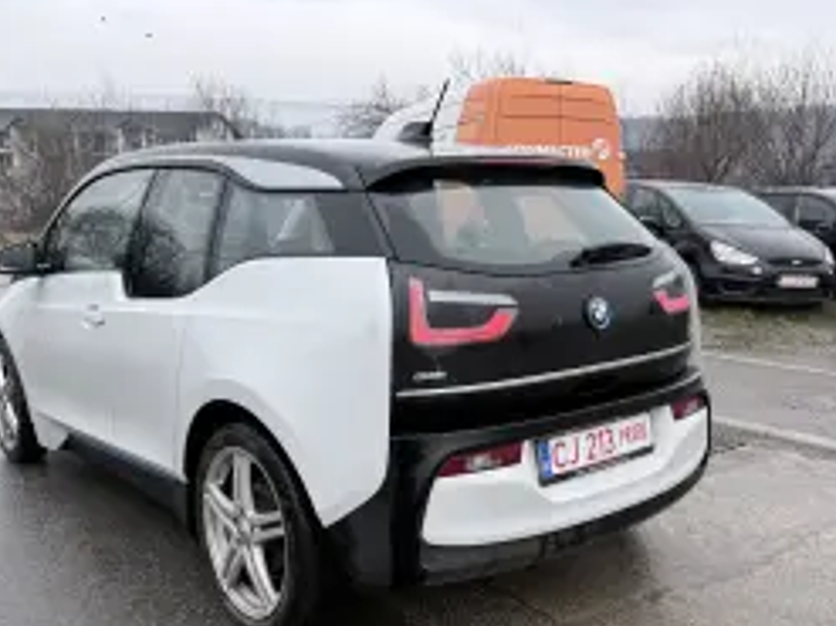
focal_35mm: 35
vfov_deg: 40.5
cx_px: 389
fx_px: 845
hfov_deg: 52.6
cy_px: 365
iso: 80
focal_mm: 6.76
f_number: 1.78
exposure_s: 1/796
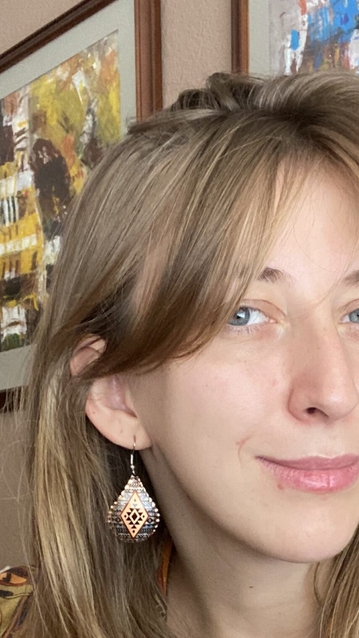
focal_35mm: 55
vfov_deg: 36.7
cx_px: 276
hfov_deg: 21.6
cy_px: 499
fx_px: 930
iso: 160
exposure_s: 1/60
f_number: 2.2
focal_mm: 2.71
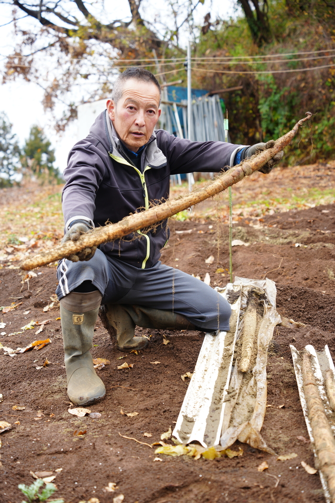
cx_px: 168
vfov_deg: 36.9
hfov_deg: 25.1
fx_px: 754
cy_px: 252
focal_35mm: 54
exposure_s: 1/80
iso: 125
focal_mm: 54
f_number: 4
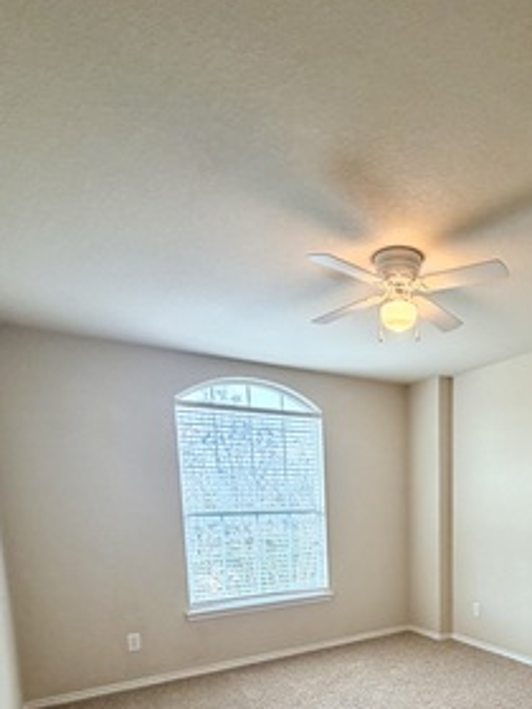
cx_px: 395
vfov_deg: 64.9
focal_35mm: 24
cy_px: 572
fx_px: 492
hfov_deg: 54.3
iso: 200
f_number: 2.2
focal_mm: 2.22
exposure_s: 1/60
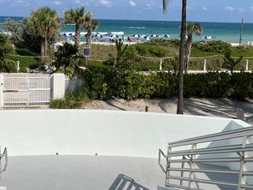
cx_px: 81
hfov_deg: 43.1
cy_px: 68
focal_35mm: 43
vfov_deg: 33.4
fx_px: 315
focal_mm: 5.1
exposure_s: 1/8403
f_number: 1.6
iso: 50
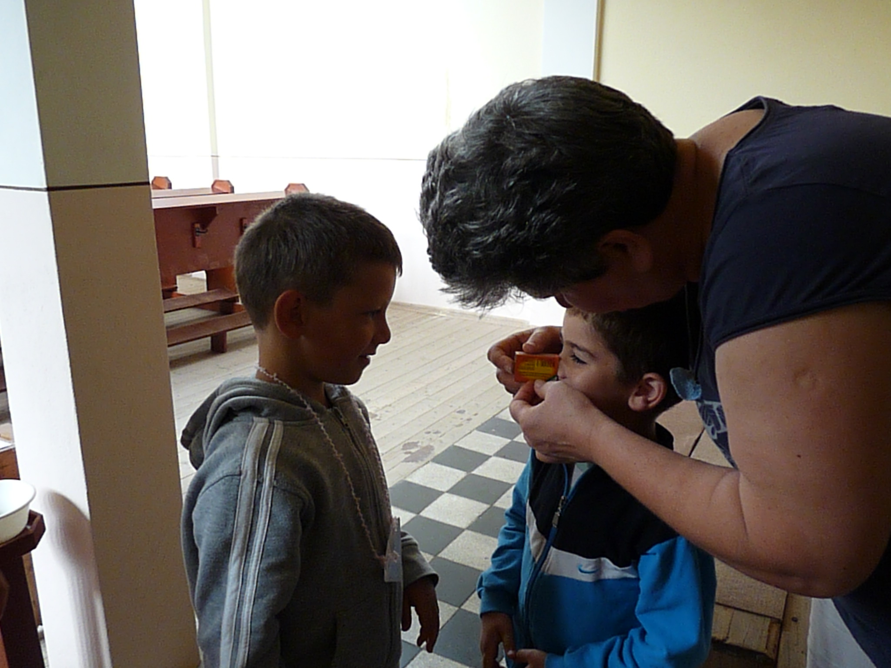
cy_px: 334
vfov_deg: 51.4
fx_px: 695
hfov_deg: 65.3
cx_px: 446
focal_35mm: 27
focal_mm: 4.8
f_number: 2.8
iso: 800
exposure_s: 1/50
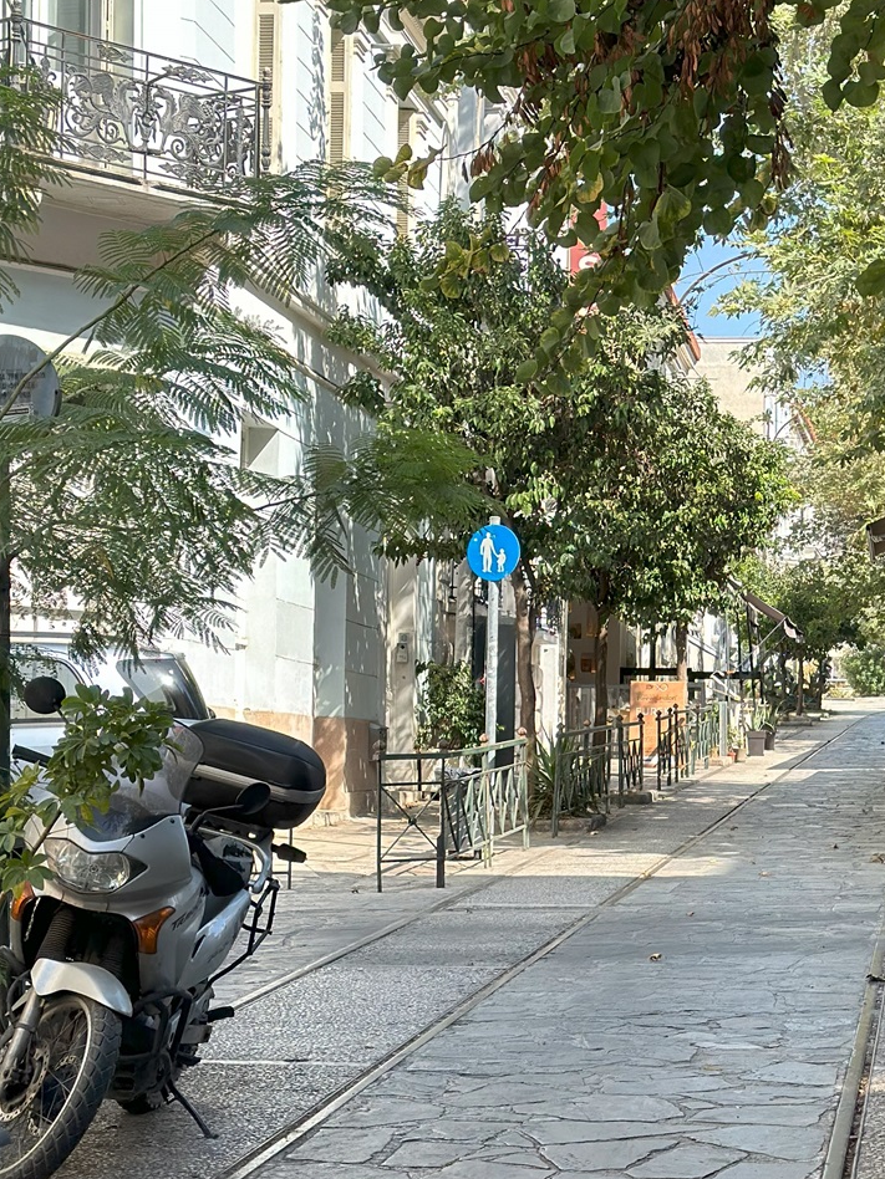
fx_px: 2761
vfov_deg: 24.1
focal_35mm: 81
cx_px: 743
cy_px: 593
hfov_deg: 18.0
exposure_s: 1/1395
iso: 80
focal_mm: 6.86
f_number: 1.78
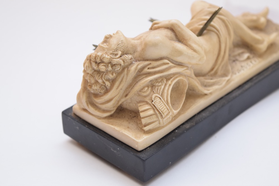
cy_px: 93
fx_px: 639
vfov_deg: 16.6
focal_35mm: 82
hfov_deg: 24.6
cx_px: 140
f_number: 5.6
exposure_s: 1/60
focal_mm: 55
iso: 1100
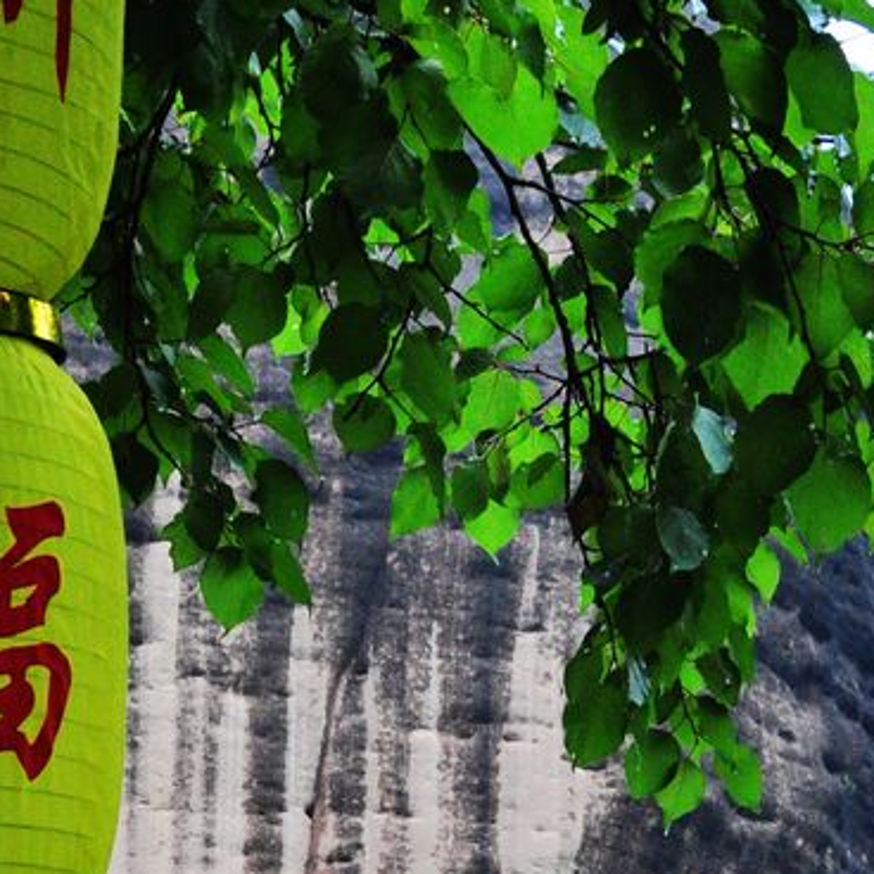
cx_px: 575
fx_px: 2542
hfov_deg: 19.5
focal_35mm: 89
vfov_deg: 17.8
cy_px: 1237
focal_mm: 18
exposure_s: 1/400
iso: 800
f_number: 10
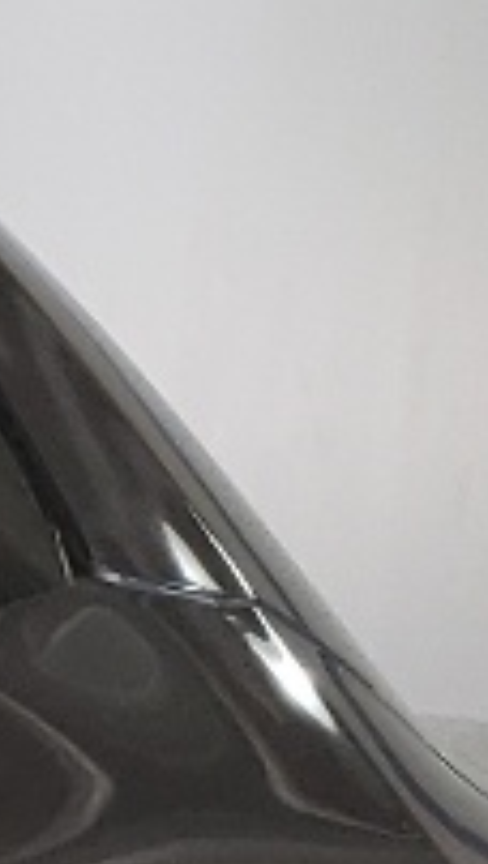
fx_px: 5140
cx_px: -1233
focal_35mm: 224
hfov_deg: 5.0
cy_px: 1869
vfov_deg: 8.9
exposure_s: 1/120
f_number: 1.5
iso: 74
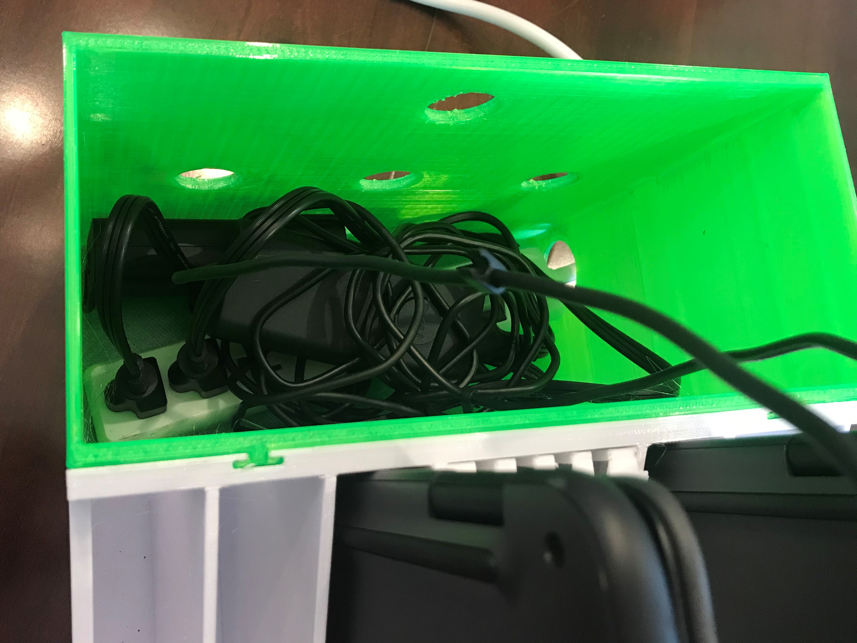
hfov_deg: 63.4
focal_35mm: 28
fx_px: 693
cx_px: 428
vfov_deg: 49.7
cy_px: 322
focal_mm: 3.99
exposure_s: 1/15
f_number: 1.8
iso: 40
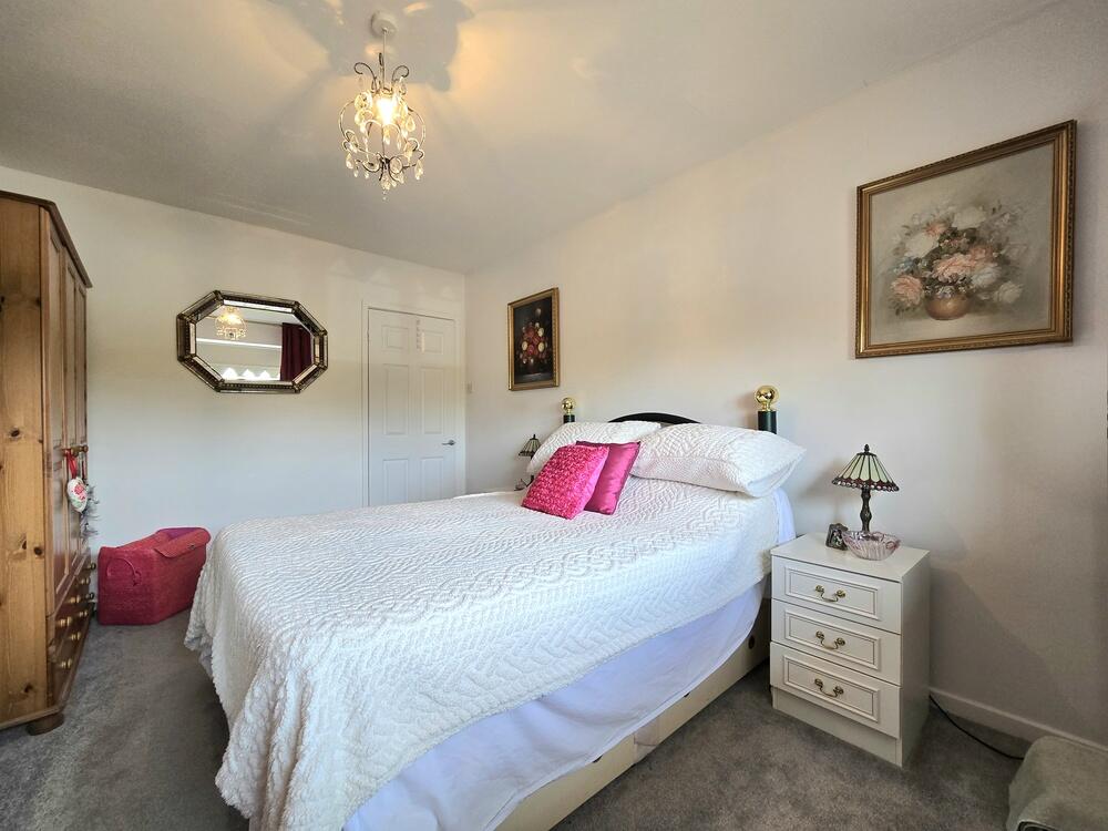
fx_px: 416
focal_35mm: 13
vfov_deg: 89.9
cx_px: 554
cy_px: 416
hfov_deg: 106.2
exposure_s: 1/50.3
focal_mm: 2.2
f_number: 2.2
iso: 80
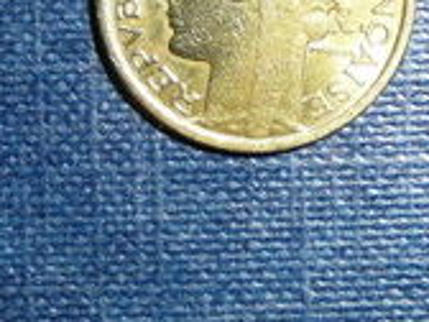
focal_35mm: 149
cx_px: 266
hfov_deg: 13.2
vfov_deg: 9.9
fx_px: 1847
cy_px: -33
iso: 100
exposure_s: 1/30
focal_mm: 7
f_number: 4
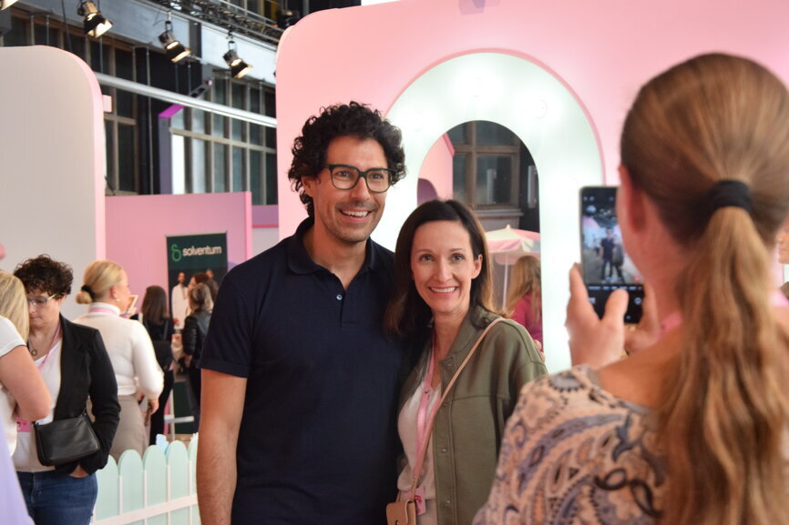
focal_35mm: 75
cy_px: 262
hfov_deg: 27.0
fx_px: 1643
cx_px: 394
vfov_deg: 18.2
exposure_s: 1/100
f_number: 6.3
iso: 2000
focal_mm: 50
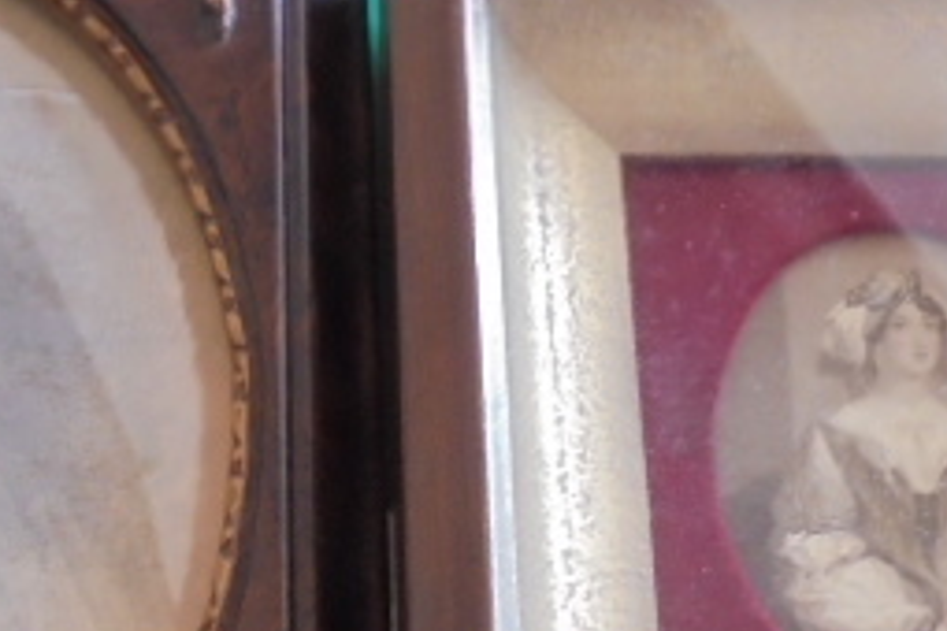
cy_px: 538
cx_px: 364
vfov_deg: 19.7
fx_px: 1789
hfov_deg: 29.6
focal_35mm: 68
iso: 320
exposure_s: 1/30
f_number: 3.5
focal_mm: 4.6
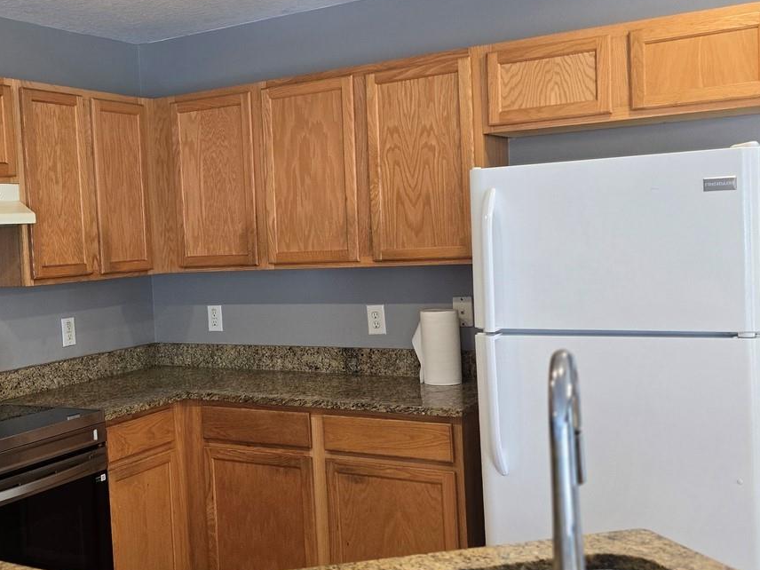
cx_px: 226
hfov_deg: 43.0
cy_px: 264
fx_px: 944
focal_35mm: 43
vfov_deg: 33.6
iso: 320
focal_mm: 6.3
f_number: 1.7
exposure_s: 1/120
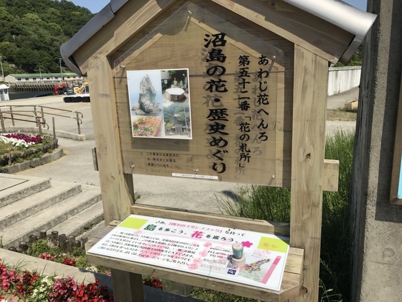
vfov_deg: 49.7
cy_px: 151
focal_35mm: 28
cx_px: 201
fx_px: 325
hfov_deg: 63.4
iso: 20
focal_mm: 3.99
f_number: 1.8
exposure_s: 1/4566
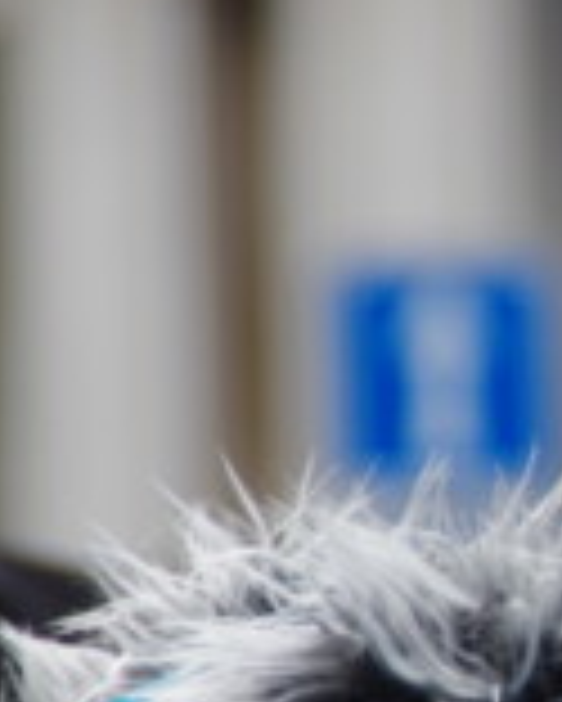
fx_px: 18673
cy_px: 623
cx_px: 899
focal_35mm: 899
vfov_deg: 2.2
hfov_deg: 1.7
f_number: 6.3
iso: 200
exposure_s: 1/250
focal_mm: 200
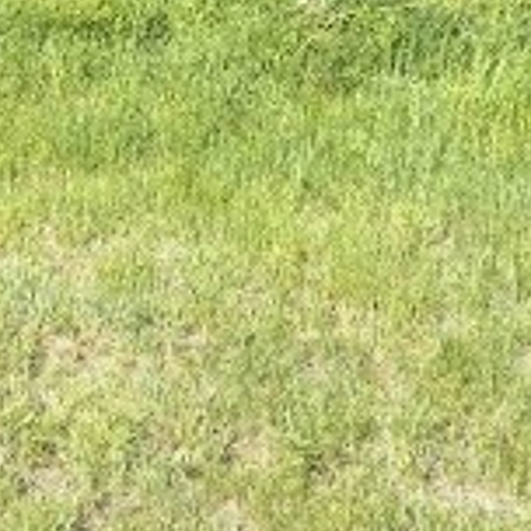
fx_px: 2482
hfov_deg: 11.8
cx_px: -222
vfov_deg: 10.9
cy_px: -608
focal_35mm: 143
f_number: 2.8
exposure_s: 1/240
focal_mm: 12.29
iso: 100
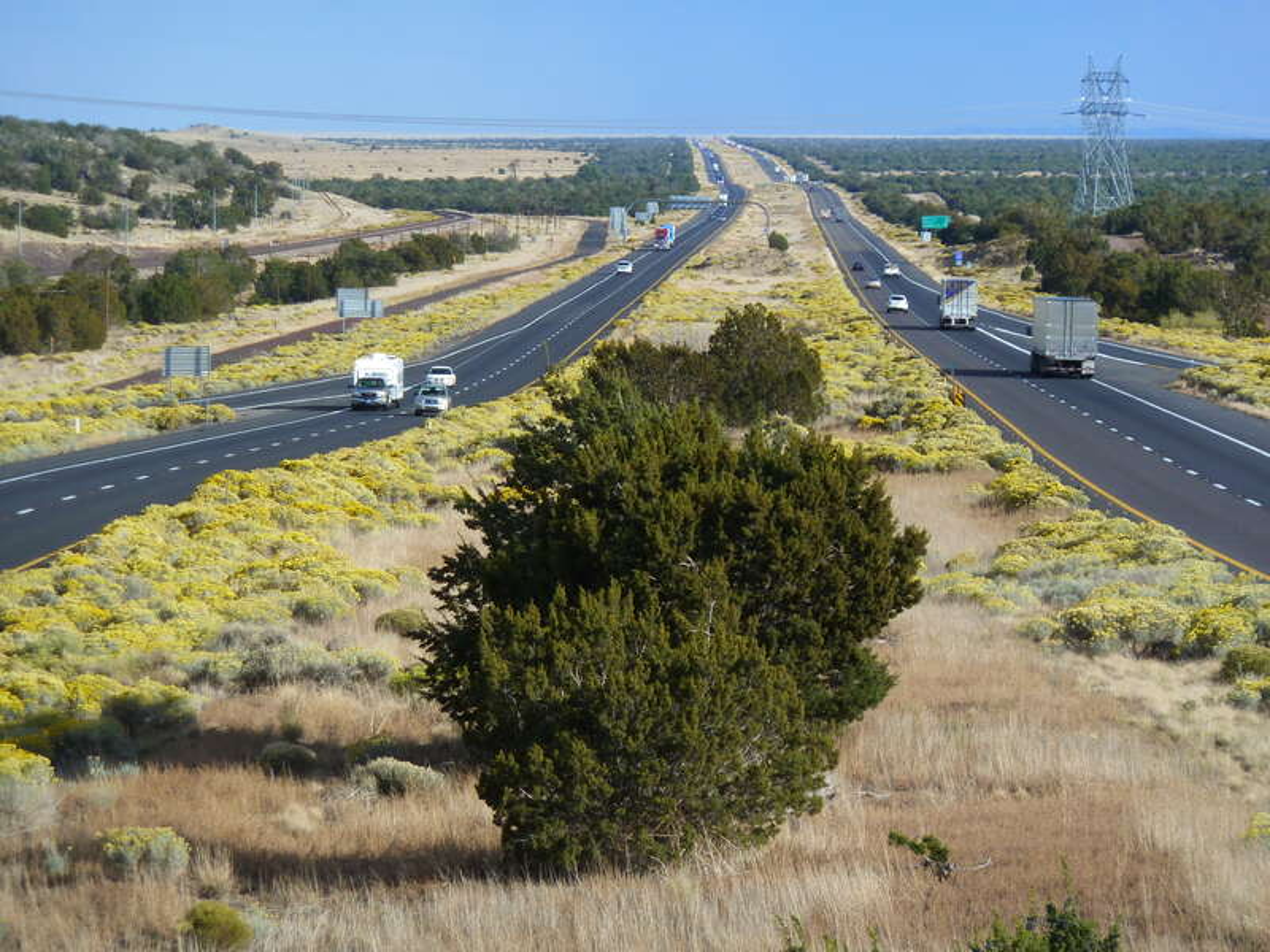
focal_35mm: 196
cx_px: 635
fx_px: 7191
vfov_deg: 7.6
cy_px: 476
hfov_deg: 10.1
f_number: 4.5
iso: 80
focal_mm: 32.1
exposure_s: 1/400
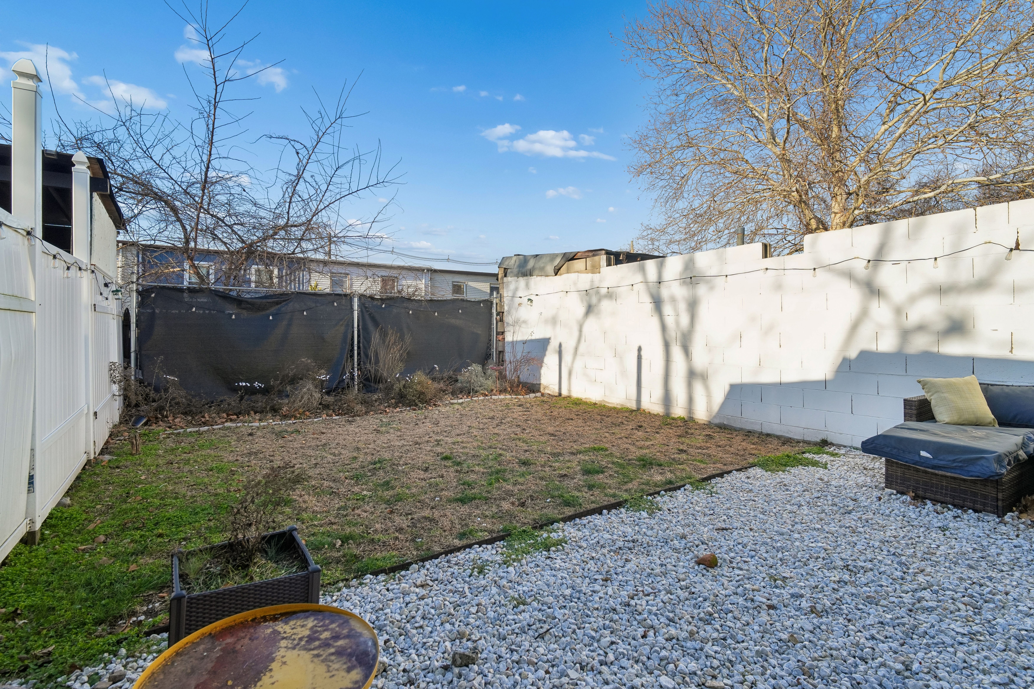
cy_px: 344
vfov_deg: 73.7
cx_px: 517
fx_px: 460
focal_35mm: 16
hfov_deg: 96.7
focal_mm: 16
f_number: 8
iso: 400
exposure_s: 1/320
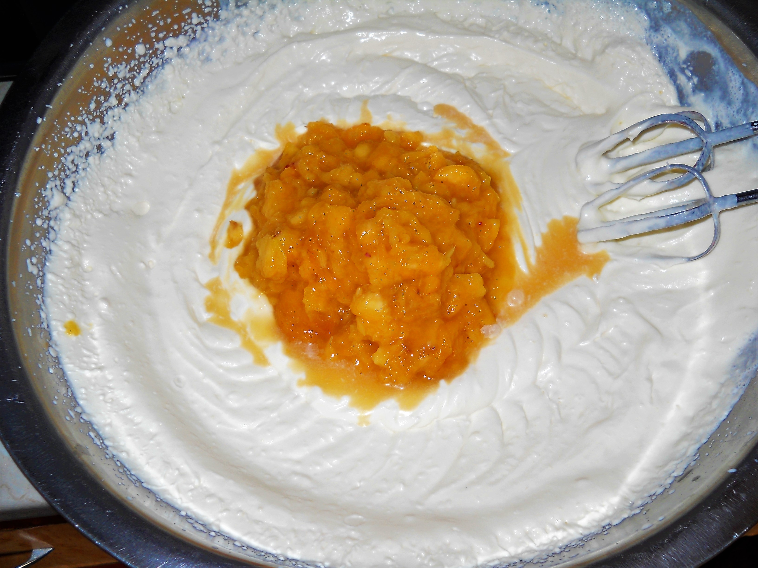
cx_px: 379
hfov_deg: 45.8
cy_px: 284
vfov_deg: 35.1
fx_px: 898
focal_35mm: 41
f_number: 3.1
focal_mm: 6.72
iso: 80
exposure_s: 1/30
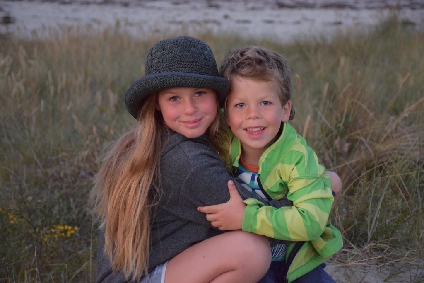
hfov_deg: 20.6
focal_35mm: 99
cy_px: 142
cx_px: 212
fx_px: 1166
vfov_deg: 13.8
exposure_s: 1/40
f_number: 5
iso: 6400
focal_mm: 66
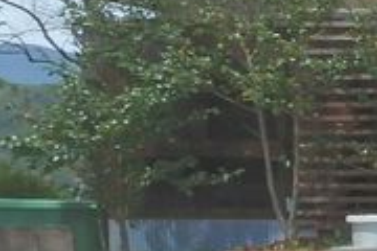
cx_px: 710
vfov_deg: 16.1
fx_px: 890
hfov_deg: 18.1
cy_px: 150
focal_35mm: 85
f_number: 6
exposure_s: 1/400
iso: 125
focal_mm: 3.7
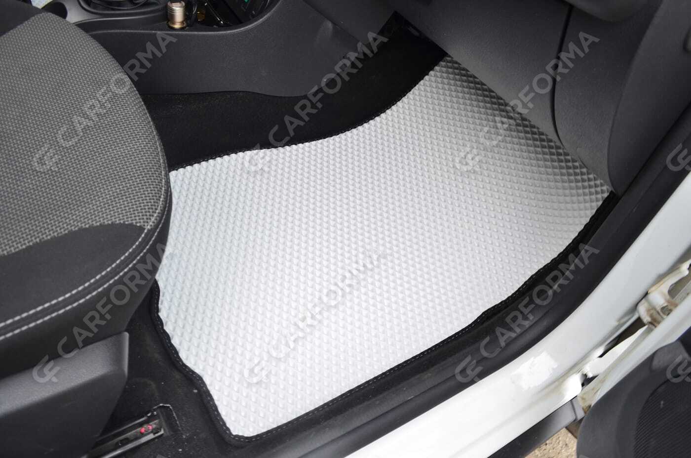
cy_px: 229
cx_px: 346
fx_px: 517
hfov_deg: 67.5
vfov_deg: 47.7
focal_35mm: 27
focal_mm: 18
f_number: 8
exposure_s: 1/15
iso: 400
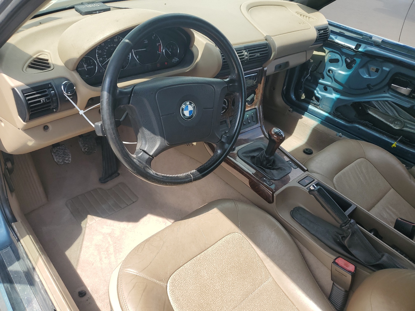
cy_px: 156
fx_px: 312
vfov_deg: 53.1
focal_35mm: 26
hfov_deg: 67.3
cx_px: 208
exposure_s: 1/1111
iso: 50
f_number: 1.5
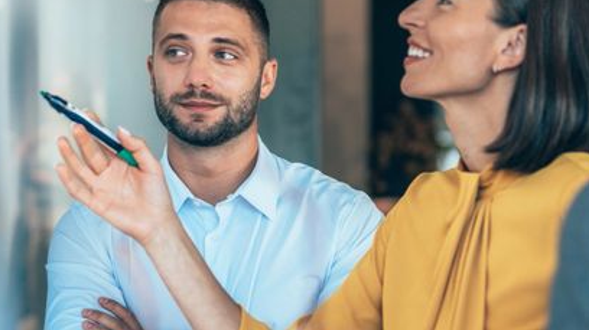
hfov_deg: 18.9
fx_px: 1764
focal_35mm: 113
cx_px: 238
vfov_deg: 10.7
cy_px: 277
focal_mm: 55
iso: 400
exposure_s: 1/320
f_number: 2.2
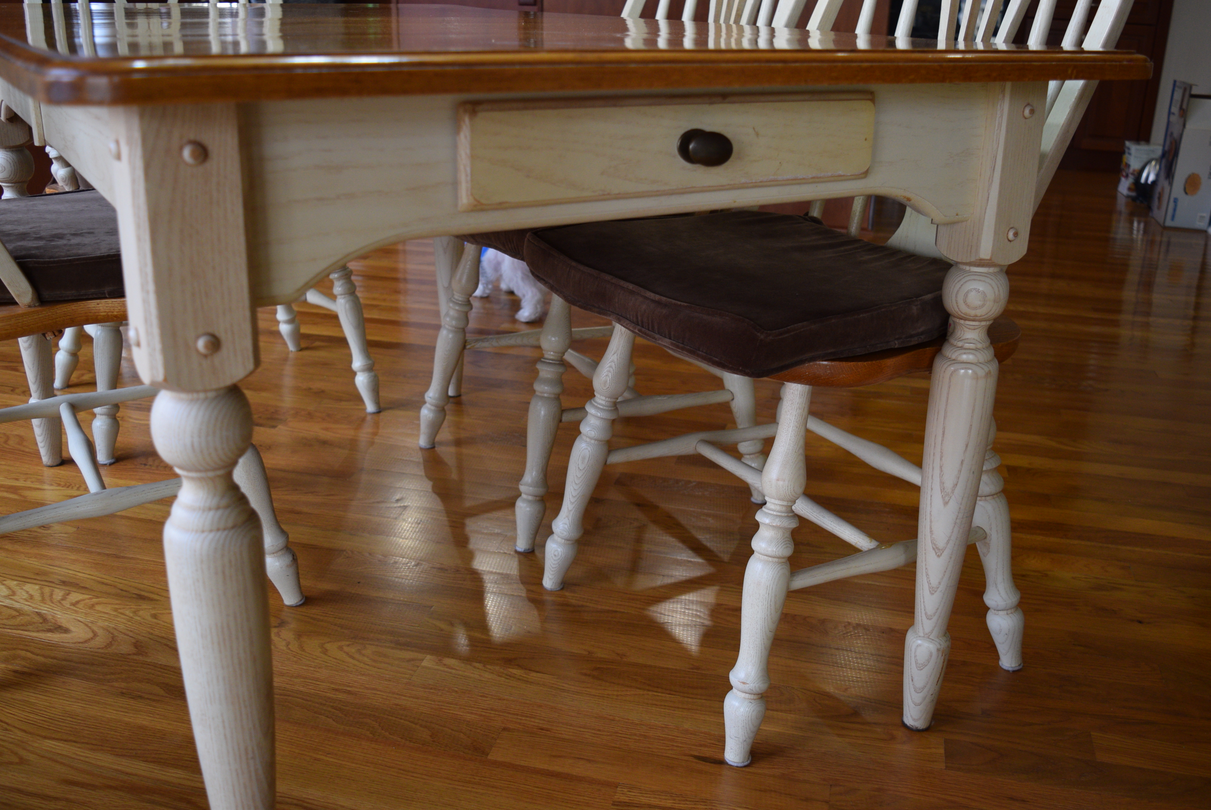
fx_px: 1111
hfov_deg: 57.2
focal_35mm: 33
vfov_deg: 40.0
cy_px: 405
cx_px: 606
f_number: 4
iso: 560
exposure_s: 1/60
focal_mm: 22
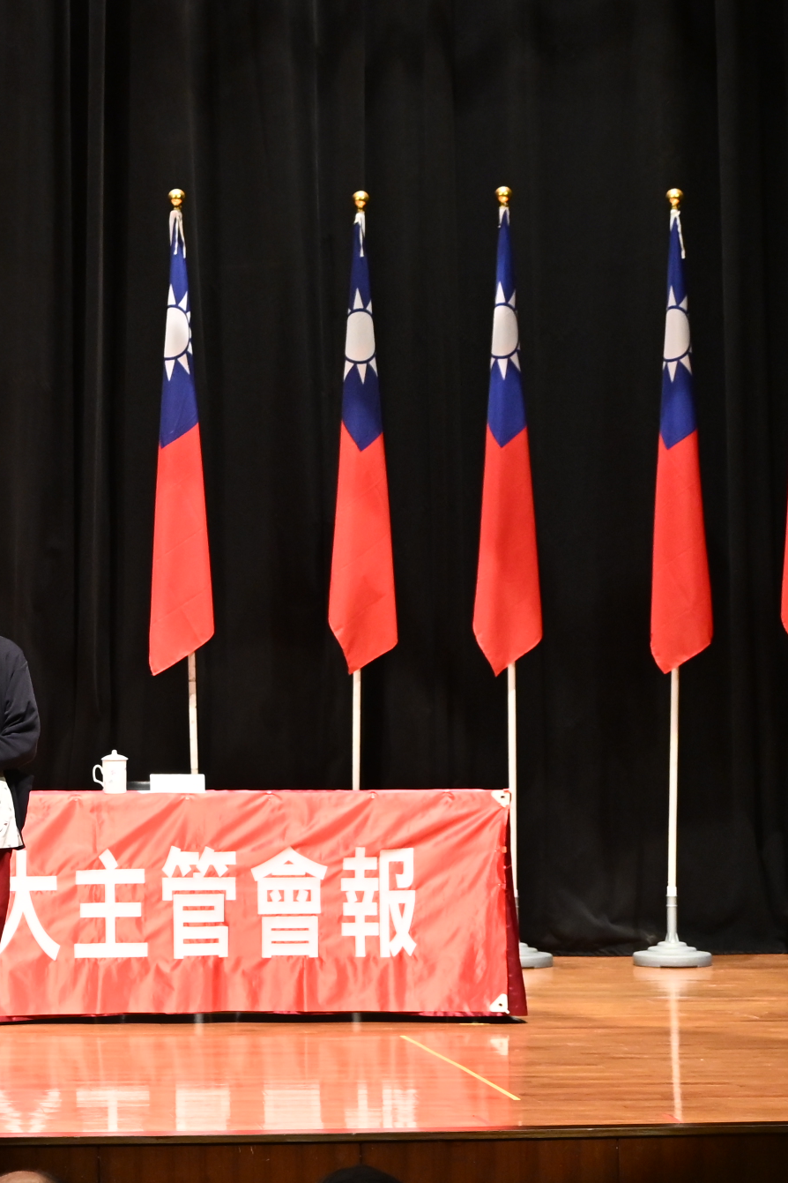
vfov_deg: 17.8
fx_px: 3776
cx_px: -294
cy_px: 473
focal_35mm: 115
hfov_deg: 11.5
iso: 2500
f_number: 5.6
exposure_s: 1/100
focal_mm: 51
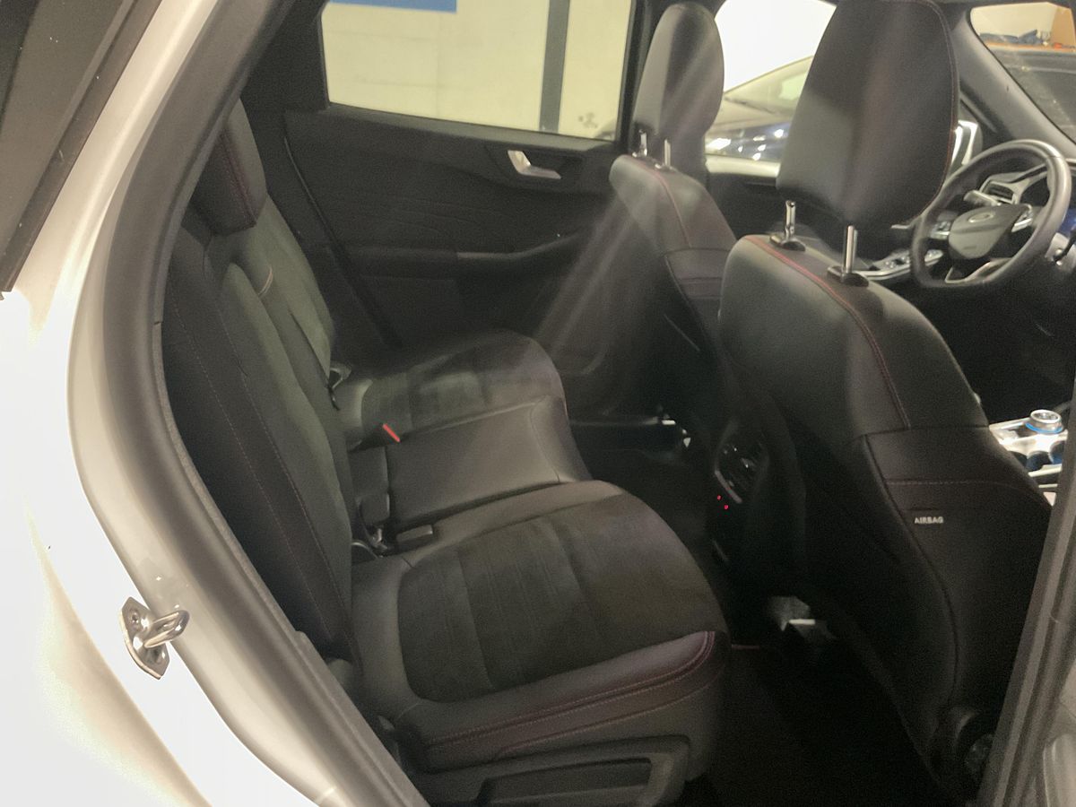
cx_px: 538
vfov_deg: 48.2
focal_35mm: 29
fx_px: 901
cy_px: 404
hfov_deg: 61.7
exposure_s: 1/20
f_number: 1.8
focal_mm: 3
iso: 500
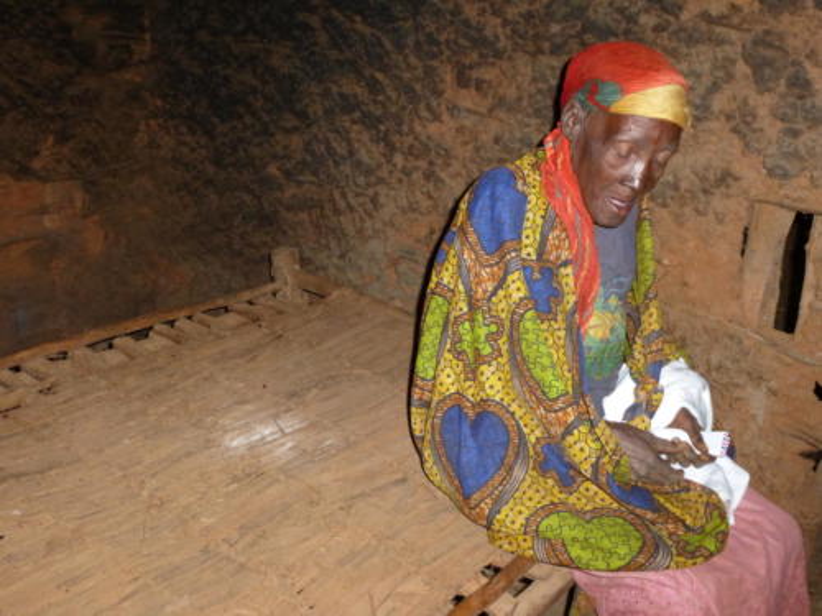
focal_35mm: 36
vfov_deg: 39.7
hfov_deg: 51.4
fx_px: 855
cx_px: 411
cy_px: 308
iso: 400
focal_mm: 6.4
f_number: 3.7
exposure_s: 1/60
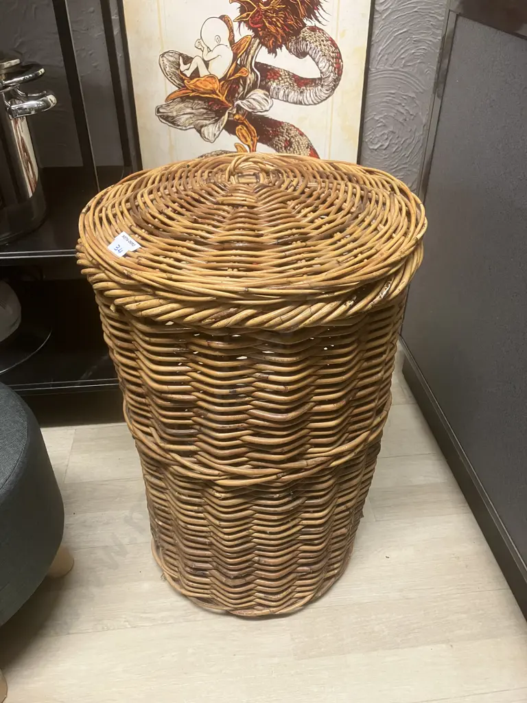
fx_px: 568
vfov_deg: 63.4
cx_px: 264
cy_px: 352
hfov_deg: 49.7
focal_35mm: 28
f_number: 1.8
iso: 250
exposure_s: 1/50
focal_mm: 3.99
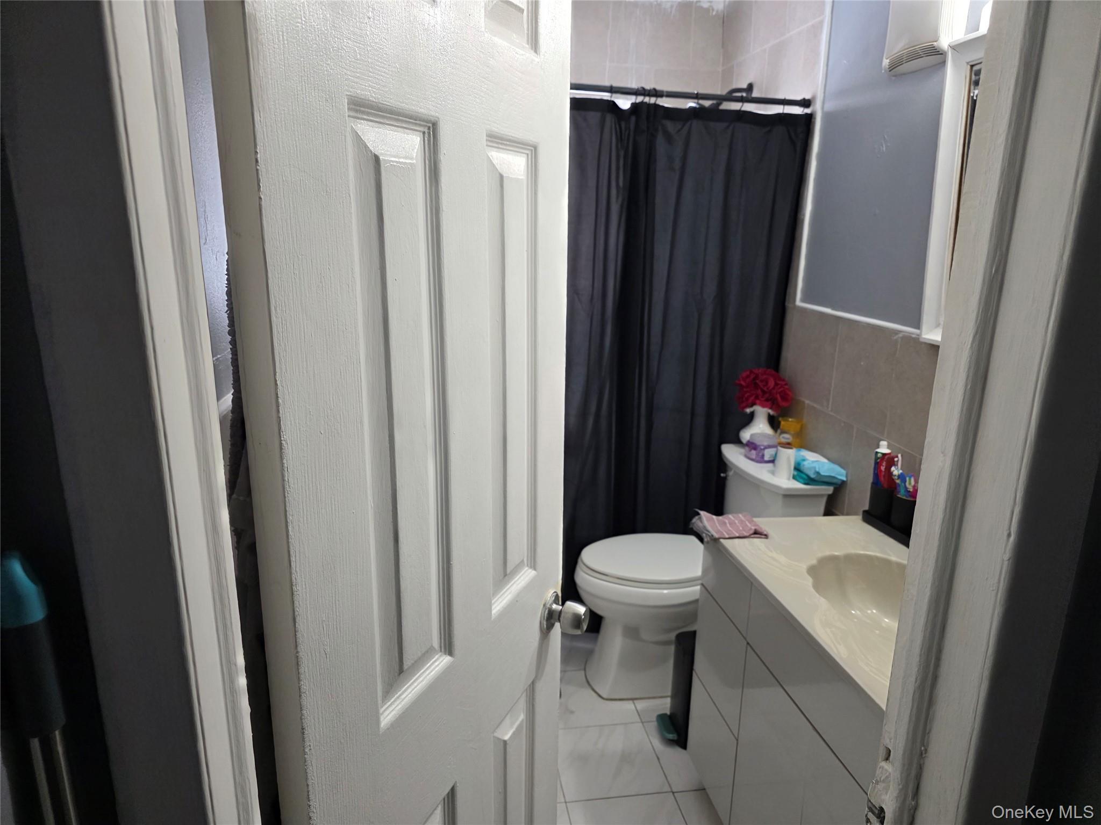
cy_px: 412
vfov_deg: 58.9
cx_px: 550
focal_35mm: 23
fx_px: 732
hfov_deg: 73.9
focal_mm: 6.3
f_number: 1.7
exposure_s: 1/120
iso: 500
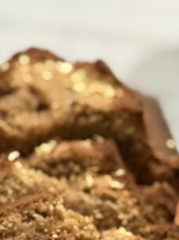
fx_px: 1125
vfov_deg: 11.5
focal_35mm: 163
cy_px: 385
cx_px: 50
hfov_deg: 9.1
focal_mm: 6.76
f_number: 1.78
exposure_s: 1/30
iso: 500
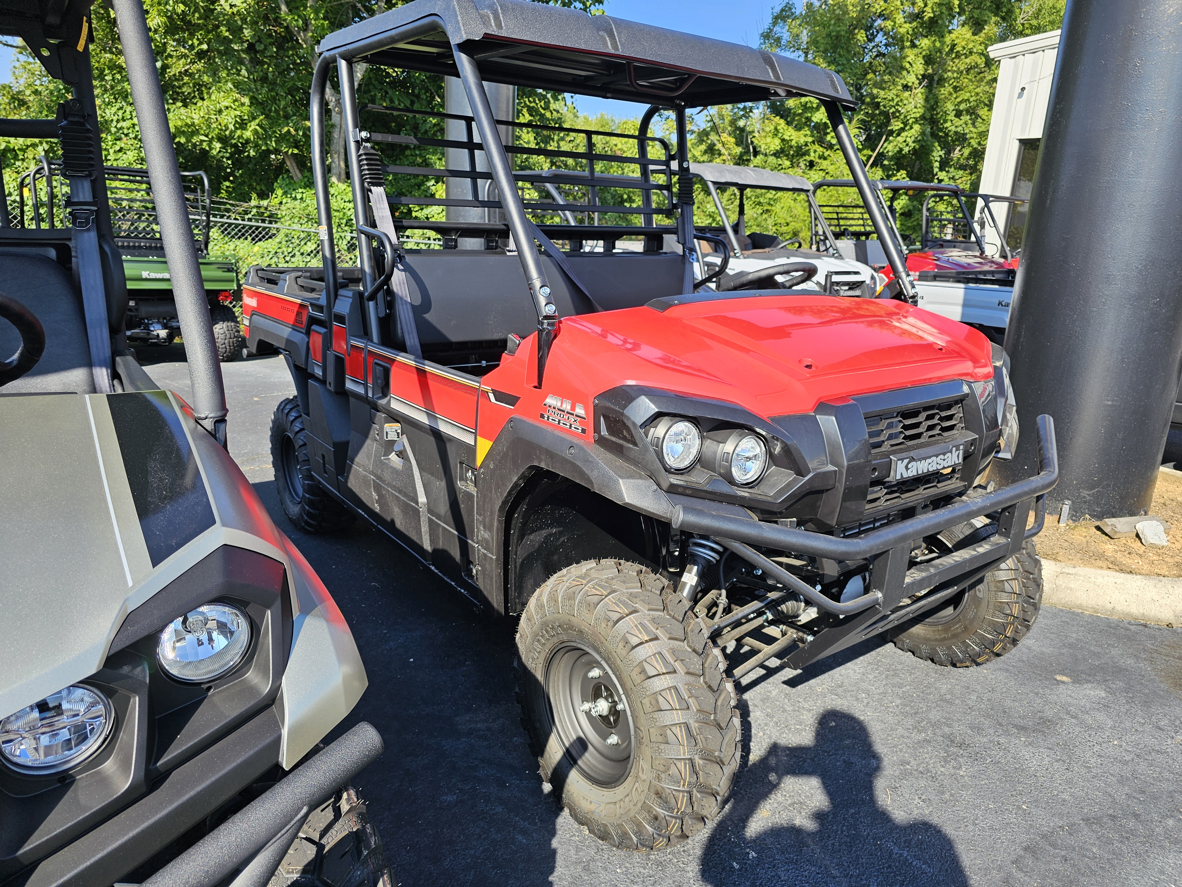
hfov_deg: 73.9
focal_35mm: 23
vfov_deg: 58.9
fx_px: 785
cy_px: 444
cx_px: 591
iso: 10
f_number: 1.7
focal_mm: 6.3
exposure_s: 1/276
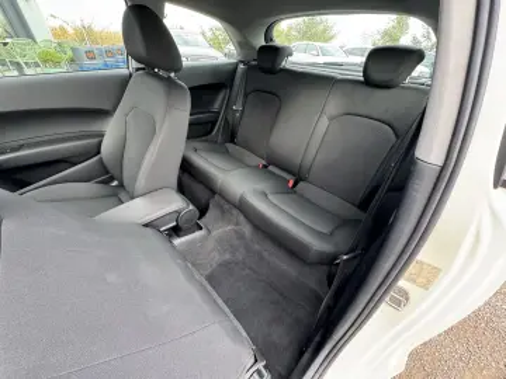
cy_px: 190
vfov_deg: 85.7
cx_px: 253
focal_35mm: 14
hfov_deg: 102.1
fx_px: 205
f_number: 2.2
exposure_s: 1/77
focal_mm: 2.22
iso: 320
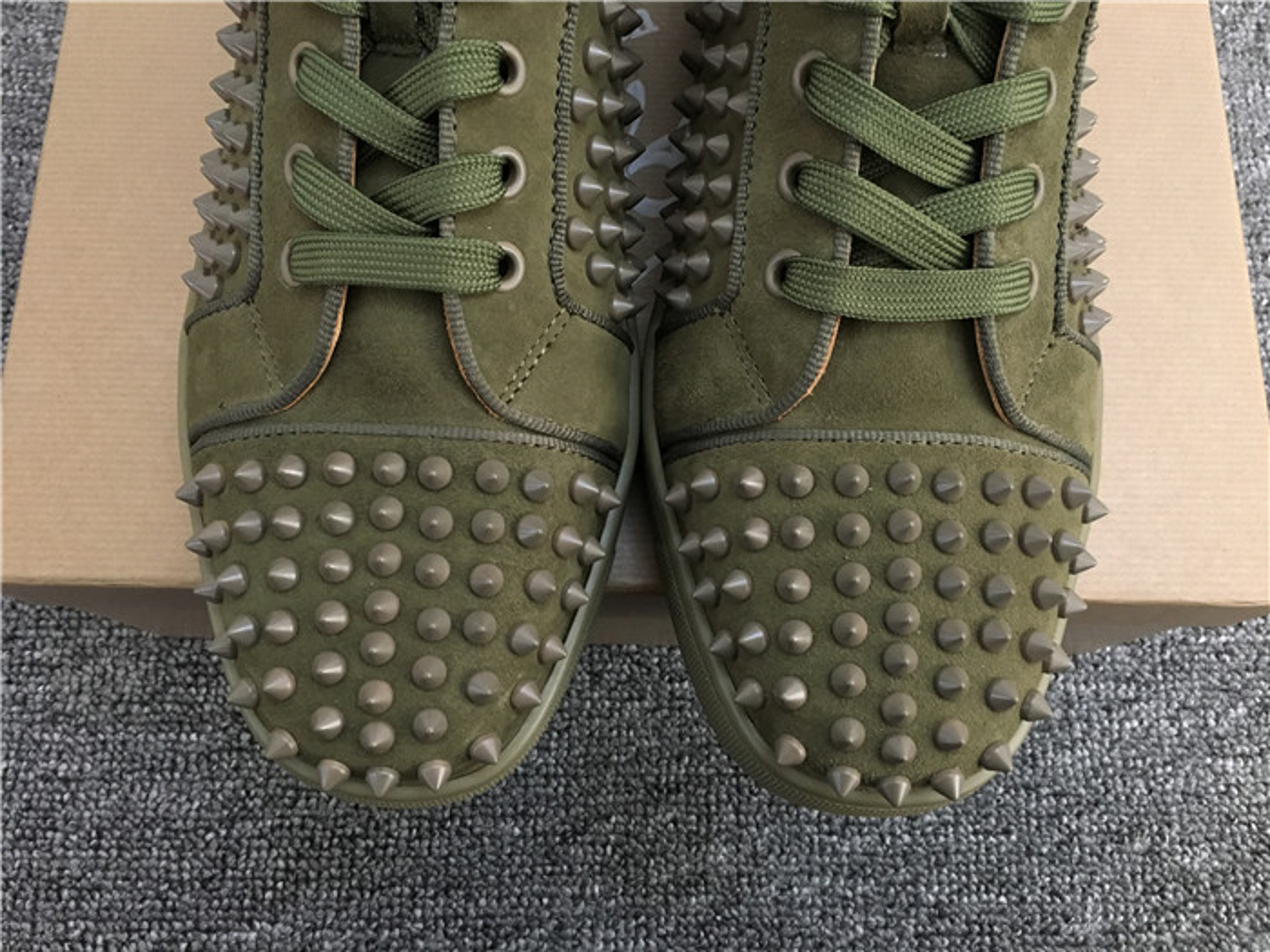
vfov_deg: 48.2
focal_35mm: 29
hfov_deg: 61.7
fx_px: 1064
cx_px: 635
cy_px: 476
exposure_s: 1/20
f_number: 2.2
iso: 200
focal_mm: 4.15
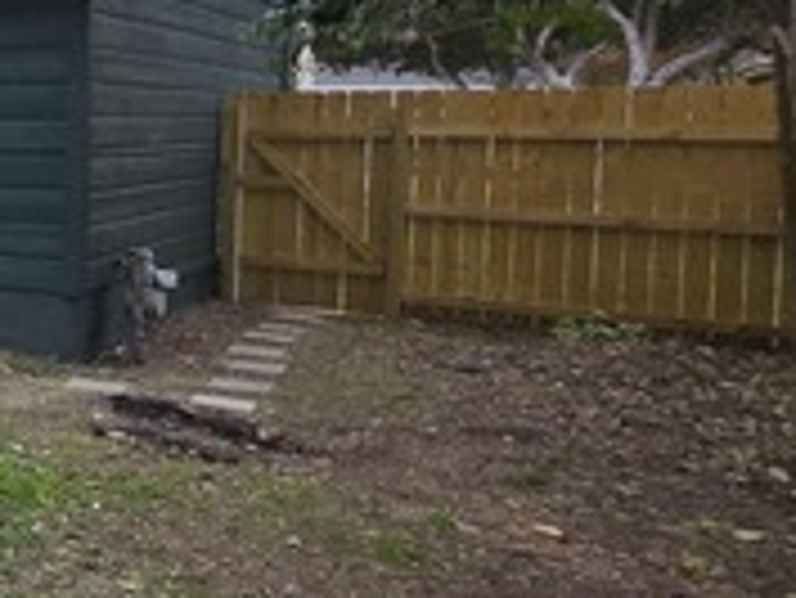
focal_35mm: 47
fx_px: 1082
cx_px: -576
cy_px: 171
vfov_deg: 30.5
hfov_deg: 23.7
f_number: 2.2
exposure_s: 1/120
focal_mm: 1.7
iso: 32
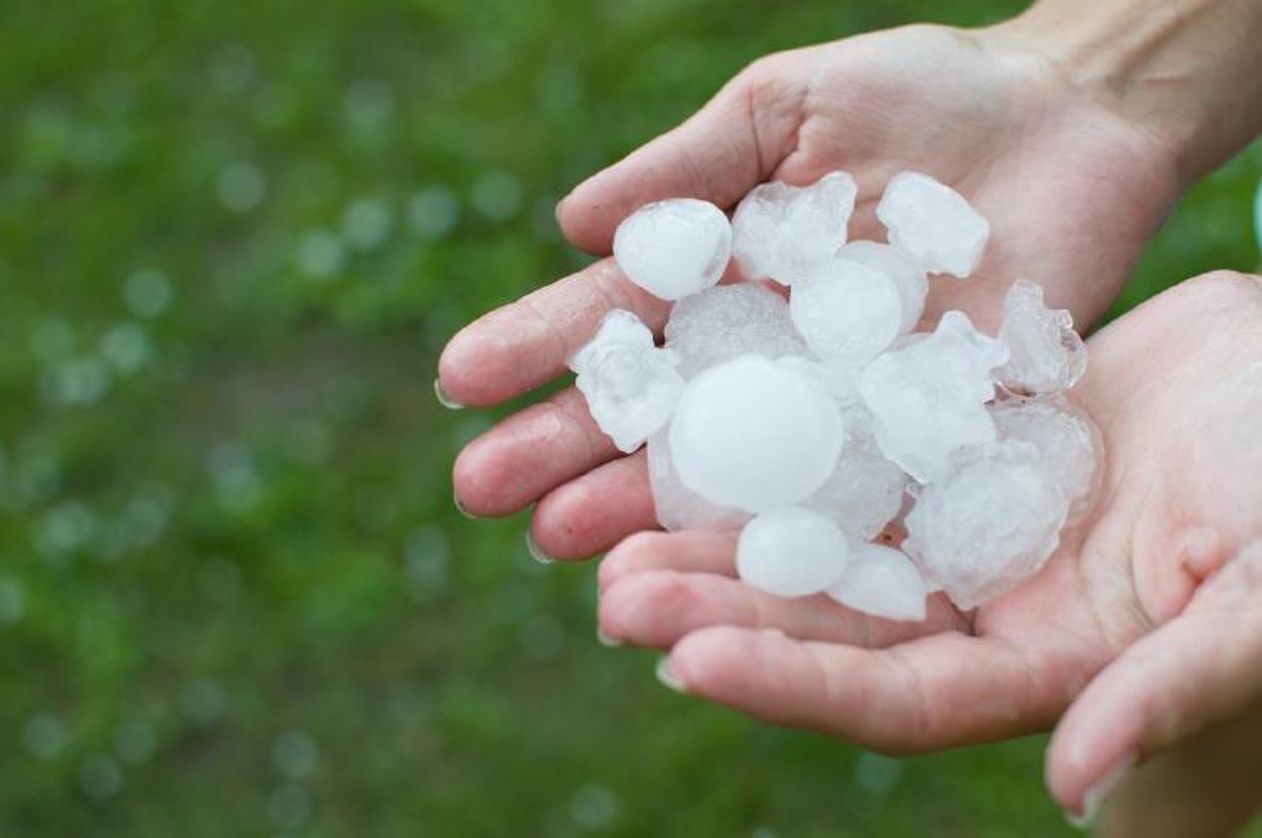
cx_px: 631
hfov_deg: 37.9
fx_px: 1838
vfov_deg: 25.7
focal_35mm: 52
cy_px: 419
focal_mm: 35
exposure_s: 1/3200
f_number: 3.5
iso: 400
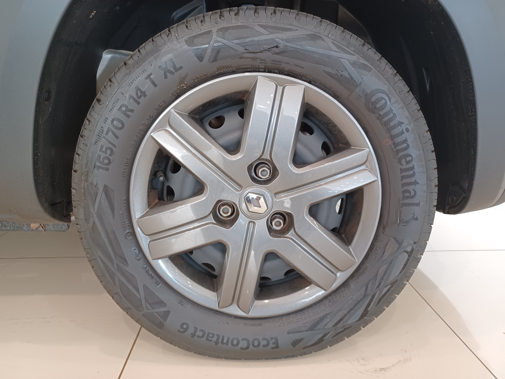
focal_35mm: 25
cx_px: 252
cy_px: 190
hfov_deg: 69.4
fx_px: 365
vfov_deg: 54.9
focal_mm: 4.6
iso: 320
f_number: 1.8
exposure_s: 1/30
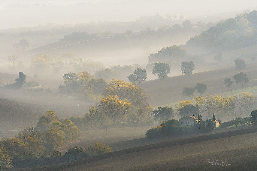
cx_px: 128
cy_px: 86
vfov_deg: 3.8
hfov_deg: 5.7
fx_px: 2565
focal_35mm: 360
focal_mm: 240
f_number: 8
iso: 100
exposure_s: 1/500
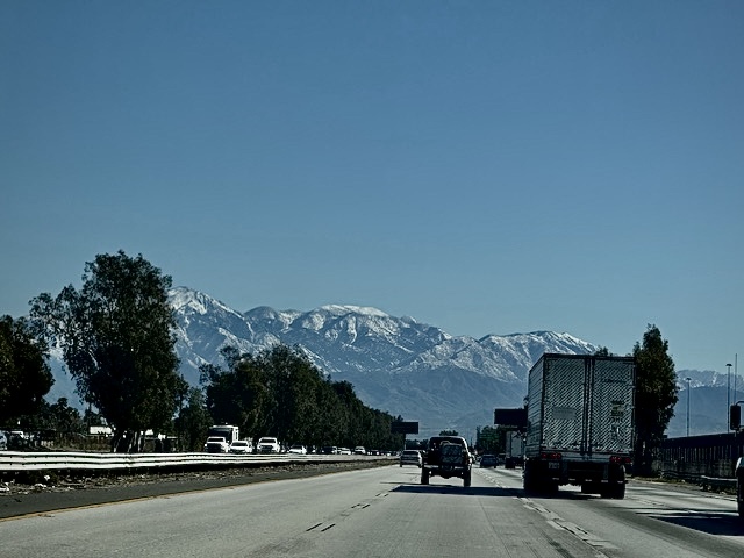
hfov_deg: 16.4
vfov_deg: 12.3
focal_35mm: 120
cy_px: 279
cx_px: 372
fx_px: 2579
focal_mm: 15.66
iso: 64
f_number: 2.8
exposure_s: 1/2212
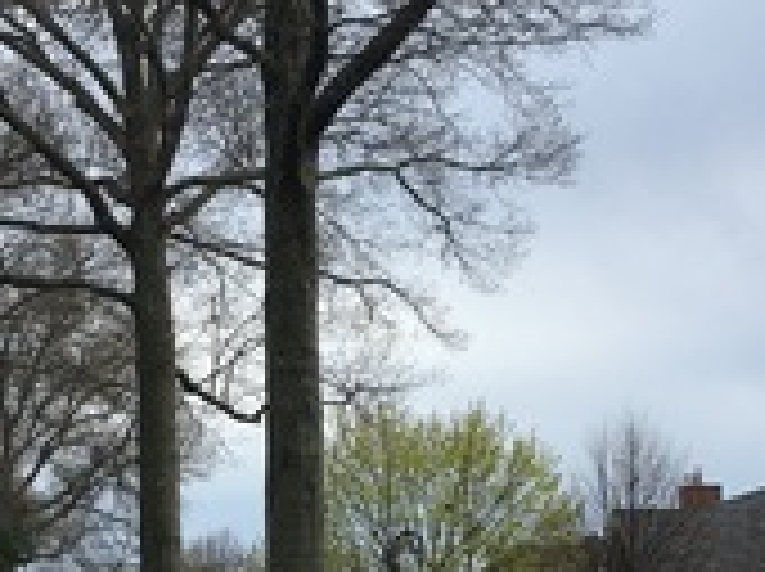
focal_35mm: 82
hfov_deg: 23.7
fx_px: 1810
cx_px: 216
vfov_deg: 17.5
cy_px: 567
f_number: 2.2
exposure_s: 1/785
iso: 25
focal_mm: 4.15
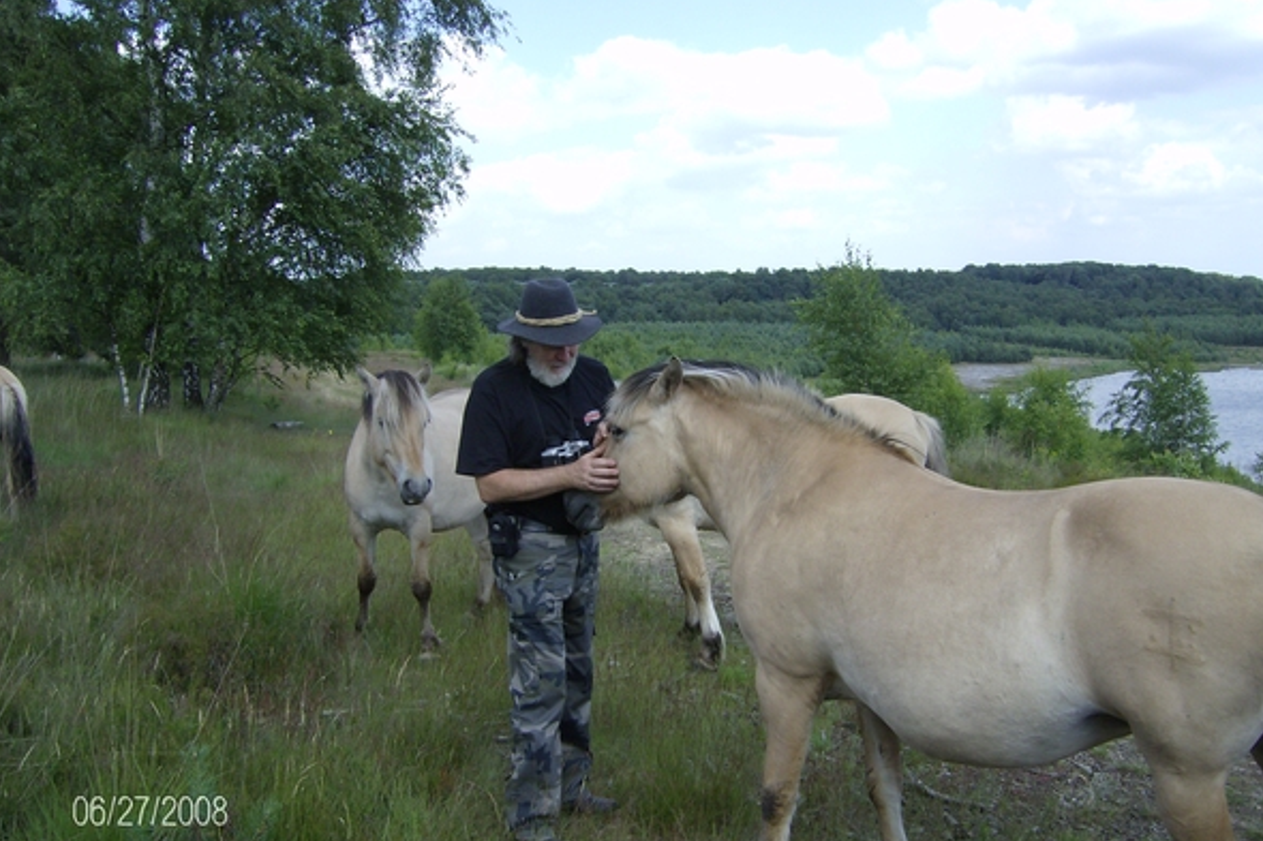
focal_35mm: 38
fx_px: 1333
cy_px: 442
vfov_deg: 35.0
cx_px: 638
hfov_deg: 50.7
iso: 100
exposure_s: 1/359
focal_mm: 6
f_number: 4.7
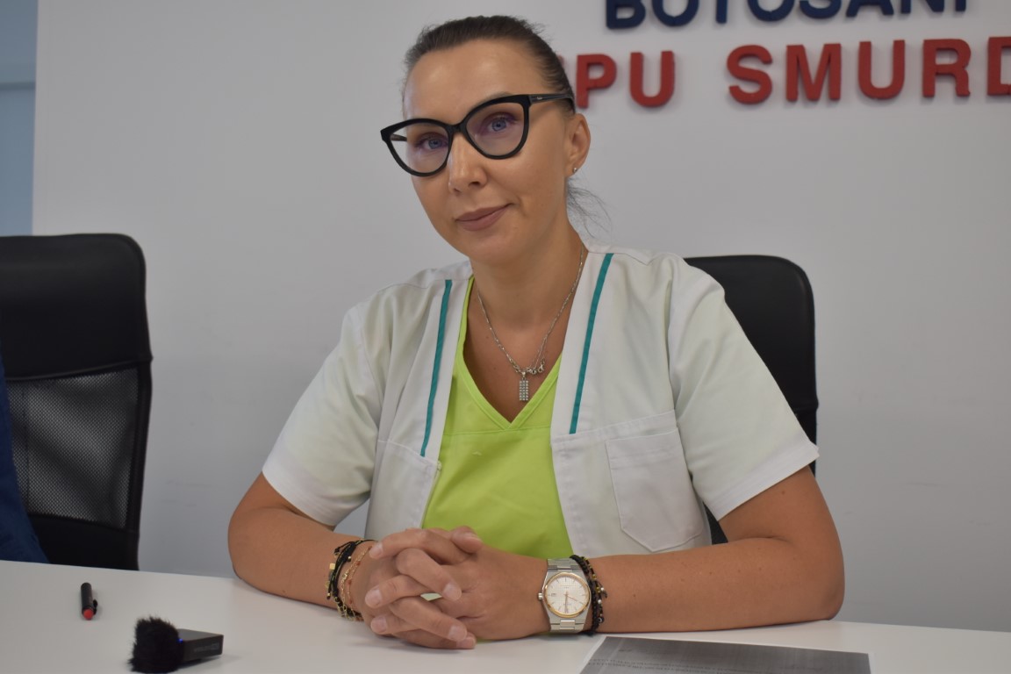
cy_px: 337
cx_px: 506
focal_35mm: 45
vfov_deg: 29.9
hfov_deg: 43.6
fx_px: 1264
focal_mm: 30
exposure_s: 1/125
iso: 400
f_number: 5.6
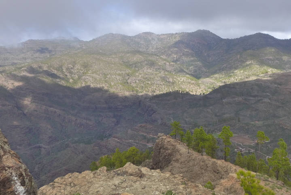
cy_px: 98
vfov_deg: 41.2
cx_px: 146
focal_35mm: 32
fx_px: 259
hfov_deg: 58.7
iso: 400
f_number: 2.8
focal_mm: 6.3
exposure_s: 1/1600
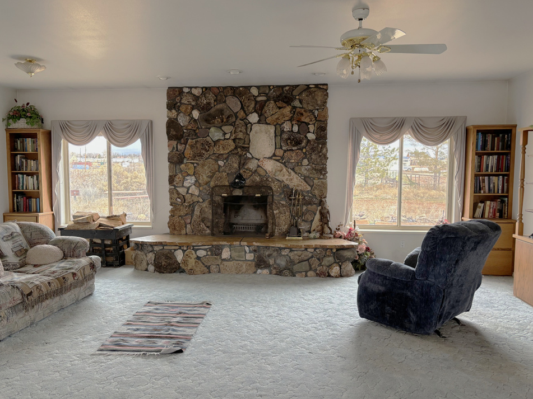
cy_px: 200
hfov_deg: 63.4
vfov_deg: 49.7
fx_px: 431
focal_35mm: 28
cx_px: 254
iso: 125
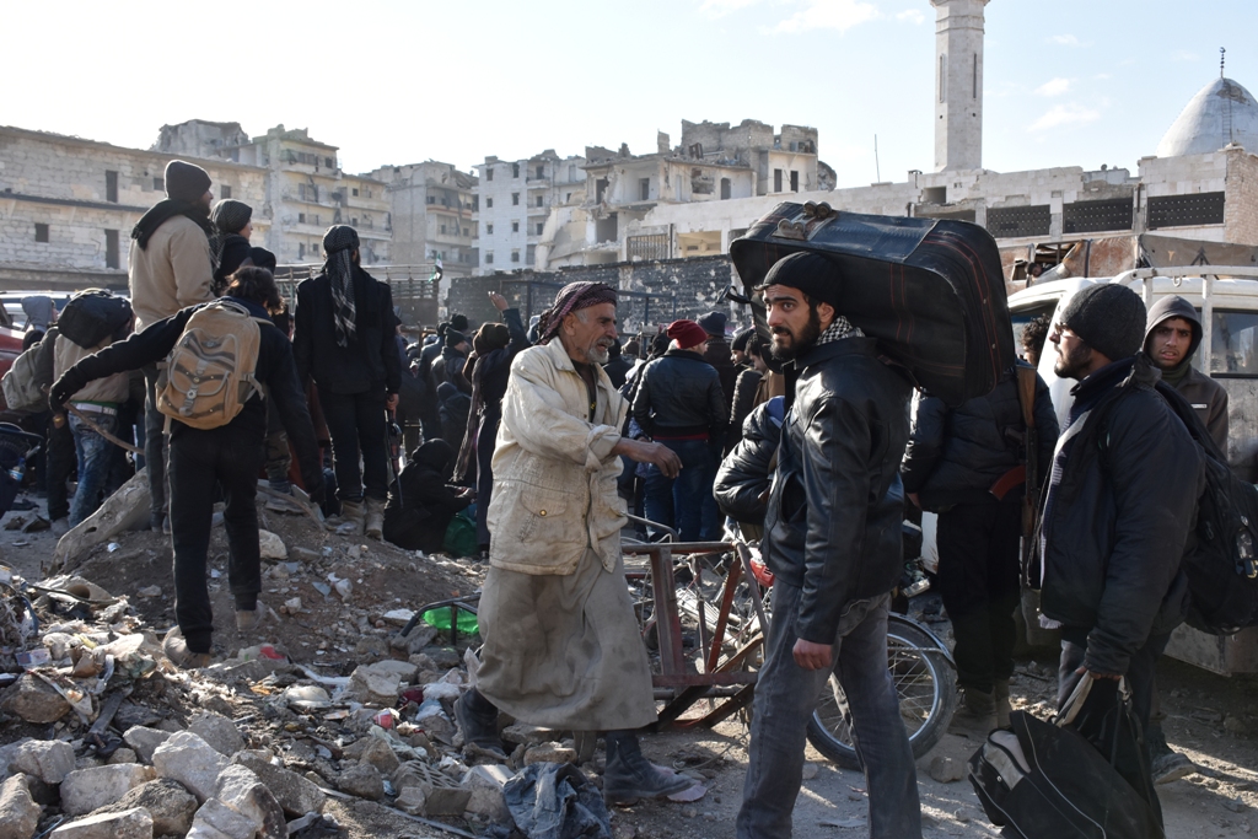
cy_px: 420
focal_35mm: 34
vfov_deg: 38.4
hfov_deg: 55.1
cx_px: 629
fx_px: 1206
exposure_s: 1/500
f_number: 8
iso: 400
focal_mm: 23
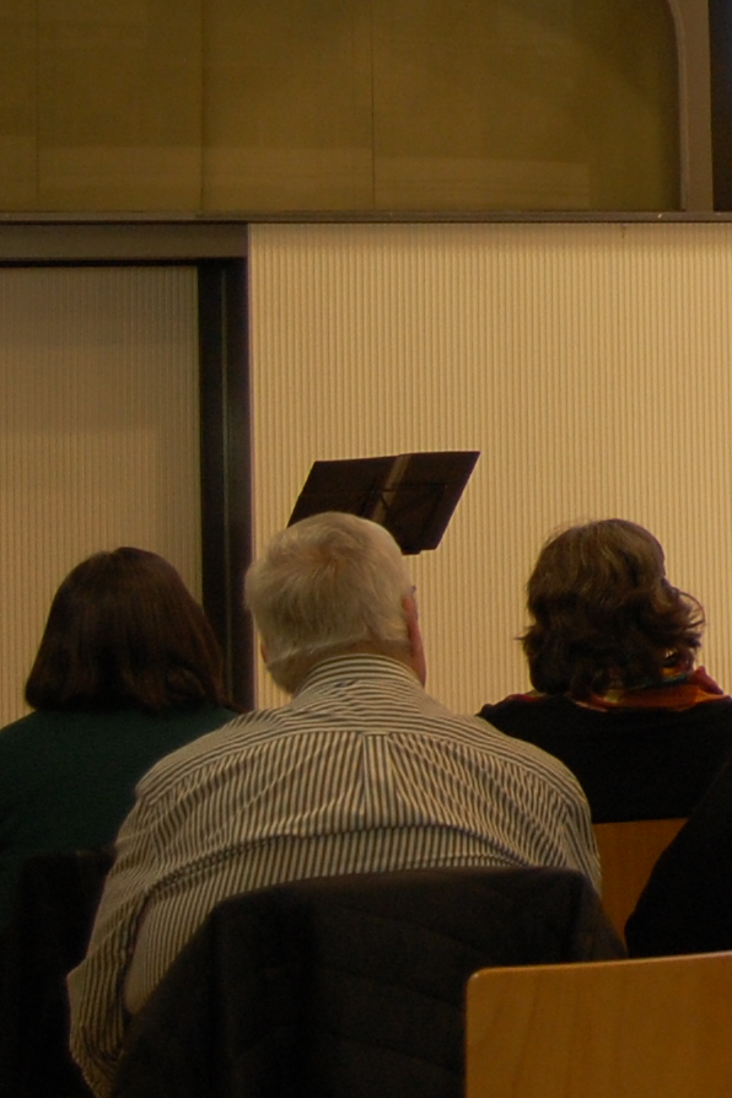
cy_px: 76
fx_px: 3690
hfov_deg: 10.1
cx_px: 1648
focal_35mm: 121
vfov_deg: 16.7
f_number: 4
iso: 400
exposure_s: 1/40
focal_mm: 24
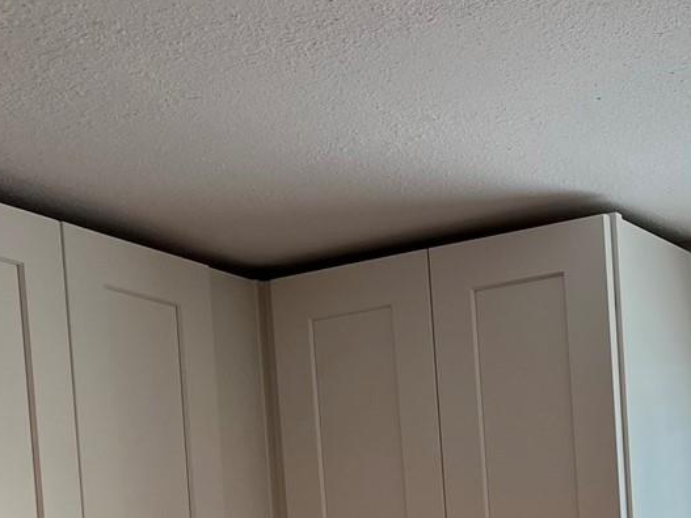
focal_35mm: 79
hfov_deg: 24.0
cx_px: 632
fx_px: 1577
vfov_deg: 17.1
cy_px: 741
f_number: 1.6
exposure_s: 1/233
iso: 40
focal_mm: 5.1
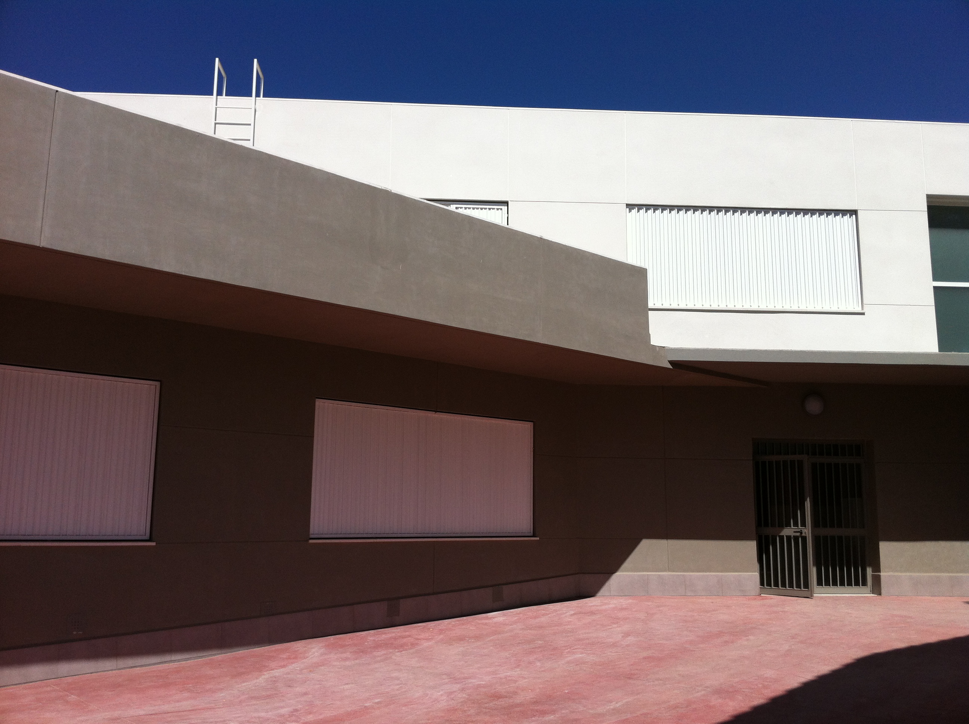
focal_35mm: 35
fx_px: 978
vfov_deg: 40.6
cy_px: 362
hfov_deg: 52.7
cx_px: 484
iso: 80
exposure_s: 1/2320
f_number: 2.8
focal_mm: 3.85
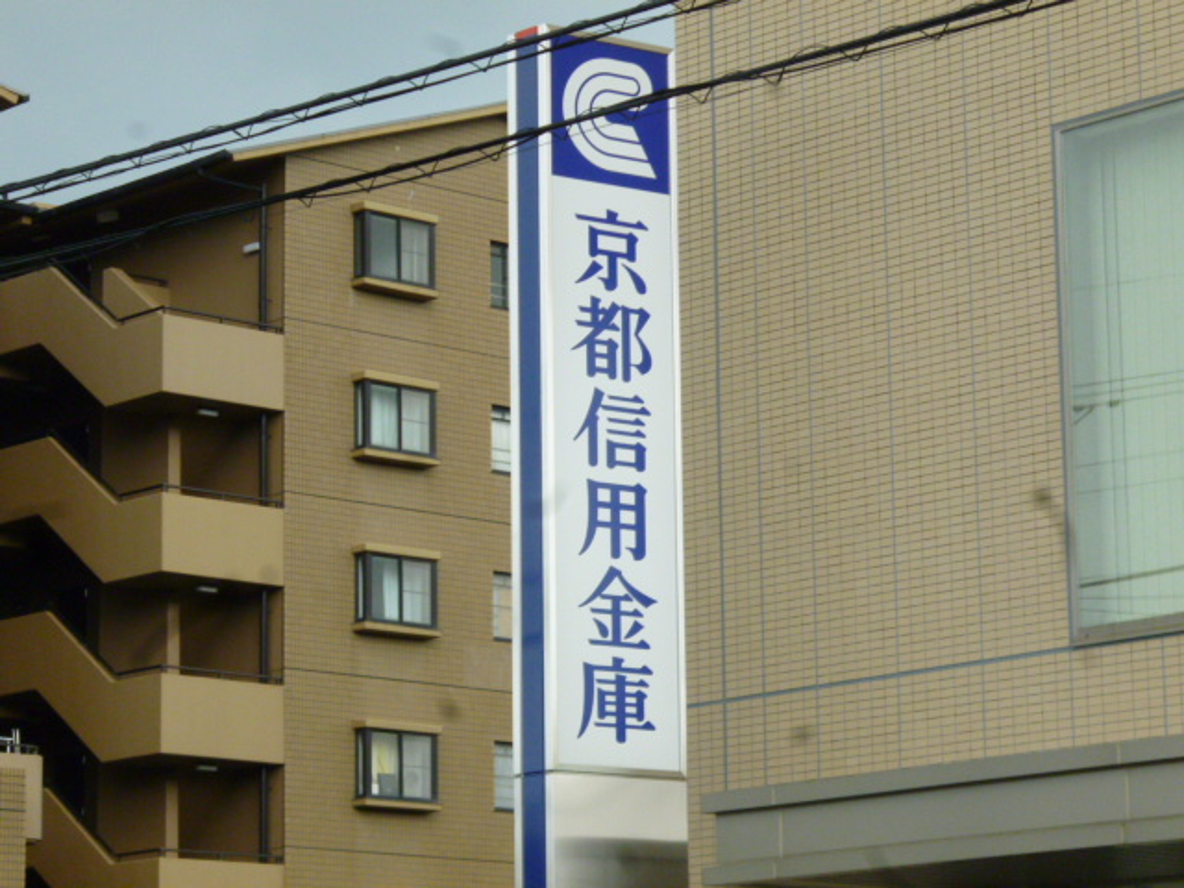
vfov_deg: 13.2
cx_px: 592
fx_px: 3831
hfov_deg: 17.6
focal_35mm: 112
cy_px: 444
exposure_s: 1/40
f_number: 6.5
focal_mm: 20
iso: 400
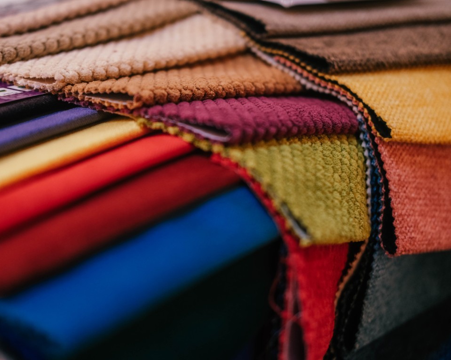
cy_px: 180
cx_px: 211
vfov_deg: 25.4
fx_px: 801
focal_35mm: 60
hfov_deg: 31.4
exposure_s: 1/250
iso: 400
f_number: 2
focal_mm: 35
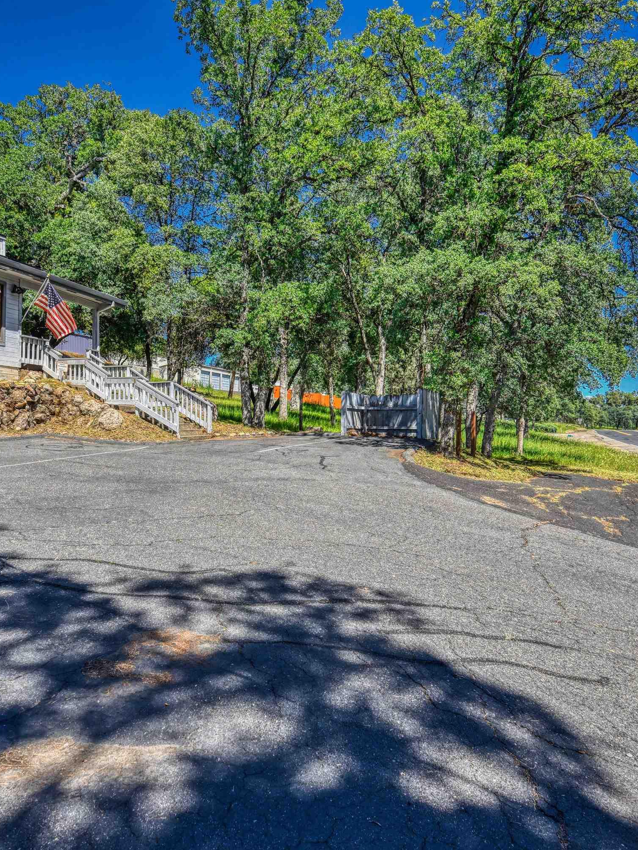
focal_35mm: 22
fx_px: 541
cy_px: 432
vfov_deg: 76.4
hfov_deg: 61.1
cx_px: 318
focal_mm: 15
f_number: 8
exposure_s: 1/250
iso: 200
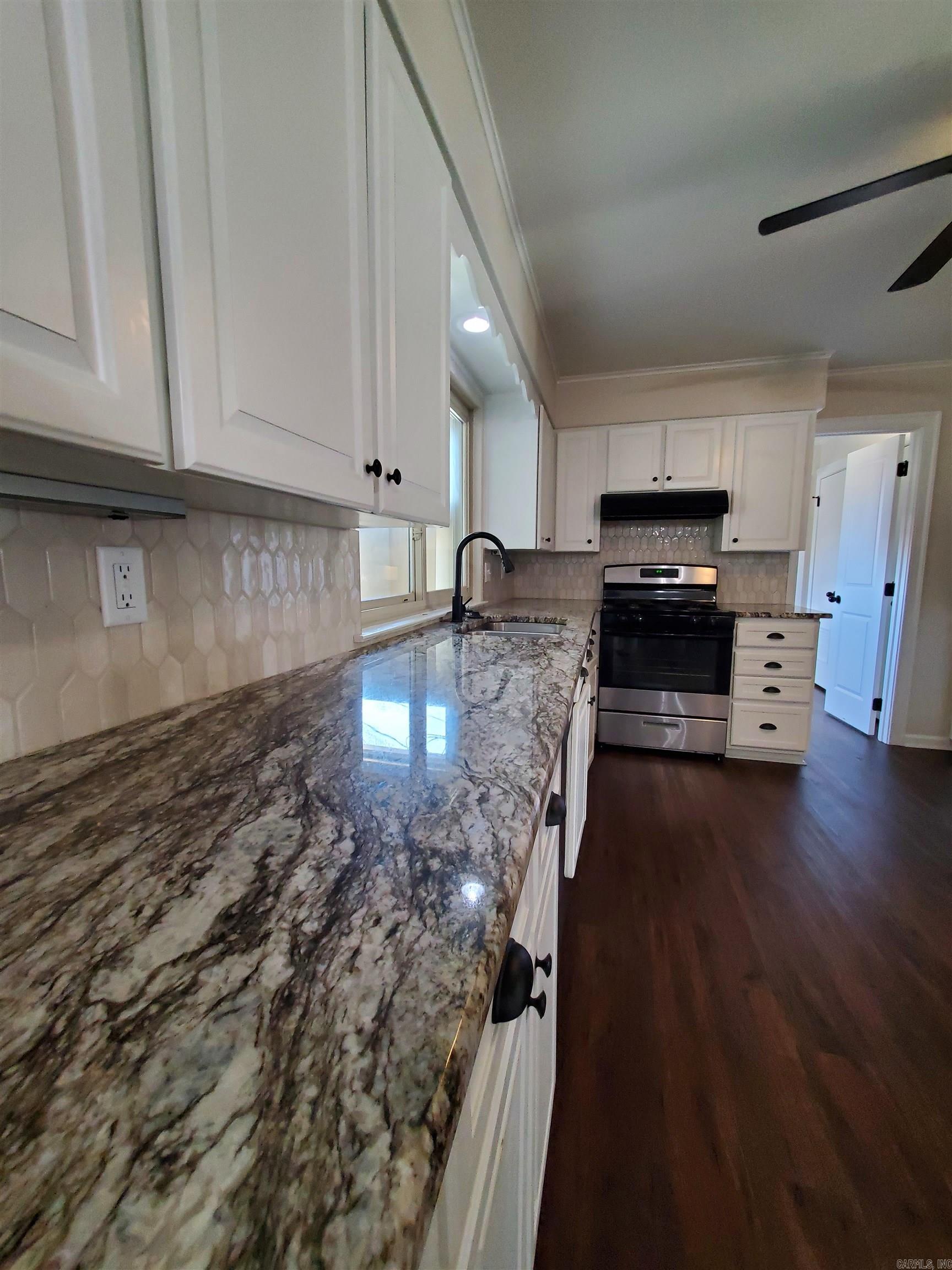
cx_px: 476
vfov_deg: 106.2
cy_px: 635
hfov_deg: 89.9
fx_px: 477
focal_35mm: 13
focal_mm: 1.8
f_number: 2.2
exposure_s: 1/30
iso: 400
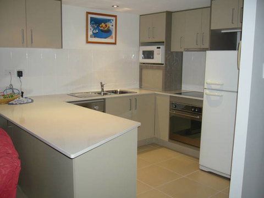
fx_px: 267
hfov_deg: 52.6
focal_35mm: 35
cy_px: 99
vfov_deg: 40.7
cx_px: 132
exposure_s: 1/60
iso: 200
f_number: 2.8
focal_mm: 5.8
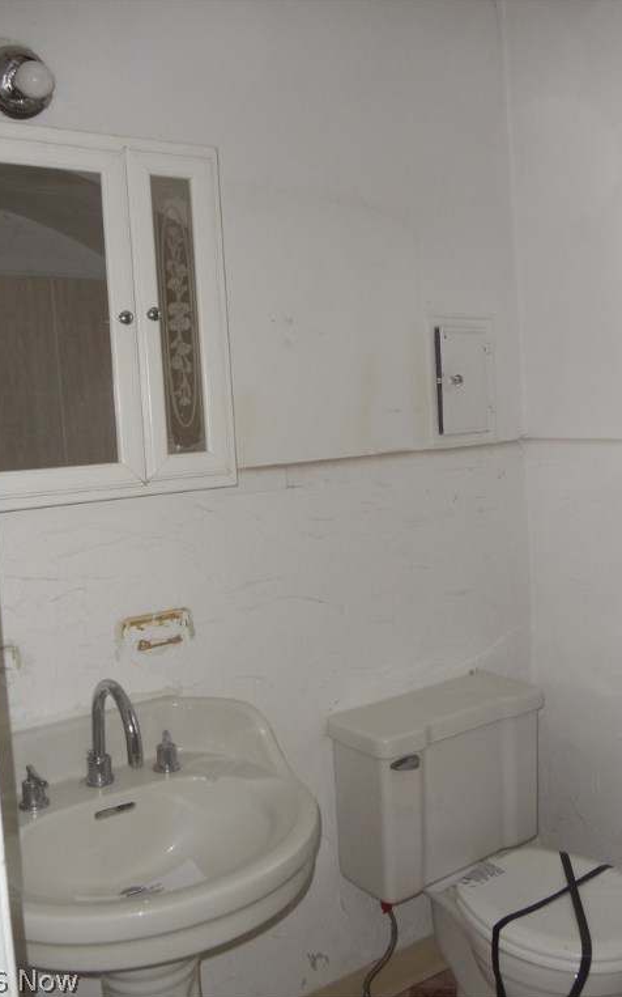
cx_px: 319
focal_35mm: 47
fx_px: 1275
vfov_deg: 42.7
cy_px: 500
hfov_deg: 27.4
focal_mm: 6
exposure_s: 1/30
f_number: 3.5
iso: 80
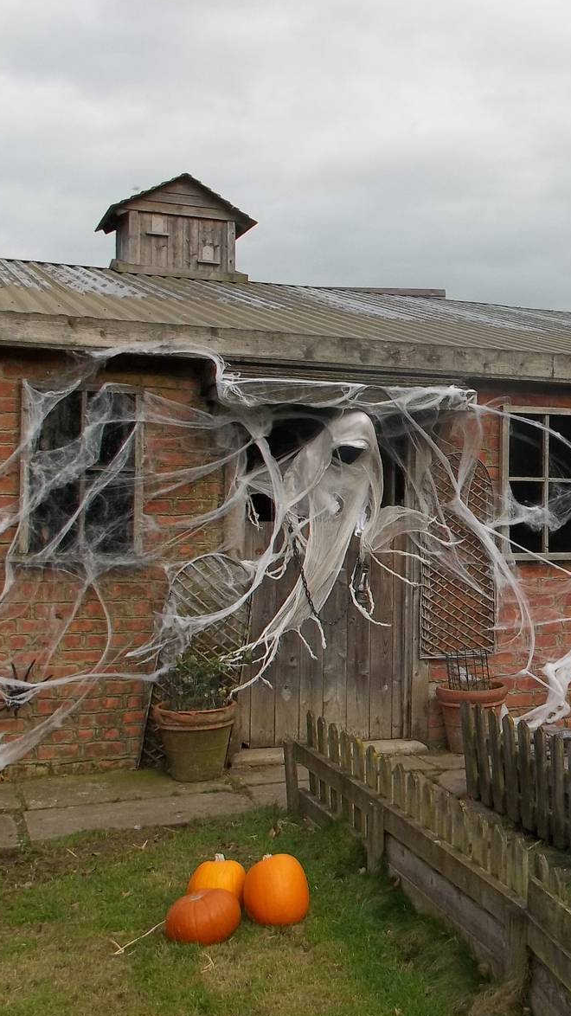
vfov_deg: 42.1
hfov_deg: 23.1
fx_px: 1319
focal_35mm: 49
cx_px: 619
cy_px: 515
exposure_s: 1/100
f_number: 8
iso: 80
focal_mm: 5.9
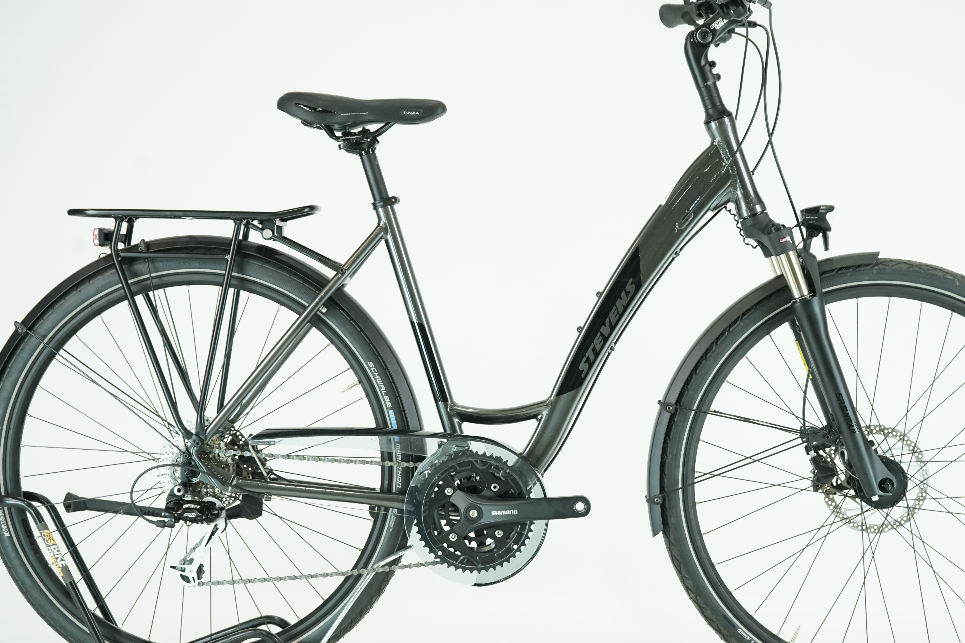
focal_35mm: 72
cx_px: 541
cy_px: 342
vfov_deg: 18.9
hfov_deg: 28.1
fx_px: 1930
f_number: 5.6
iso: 2000
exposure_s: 1/200
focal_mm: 61
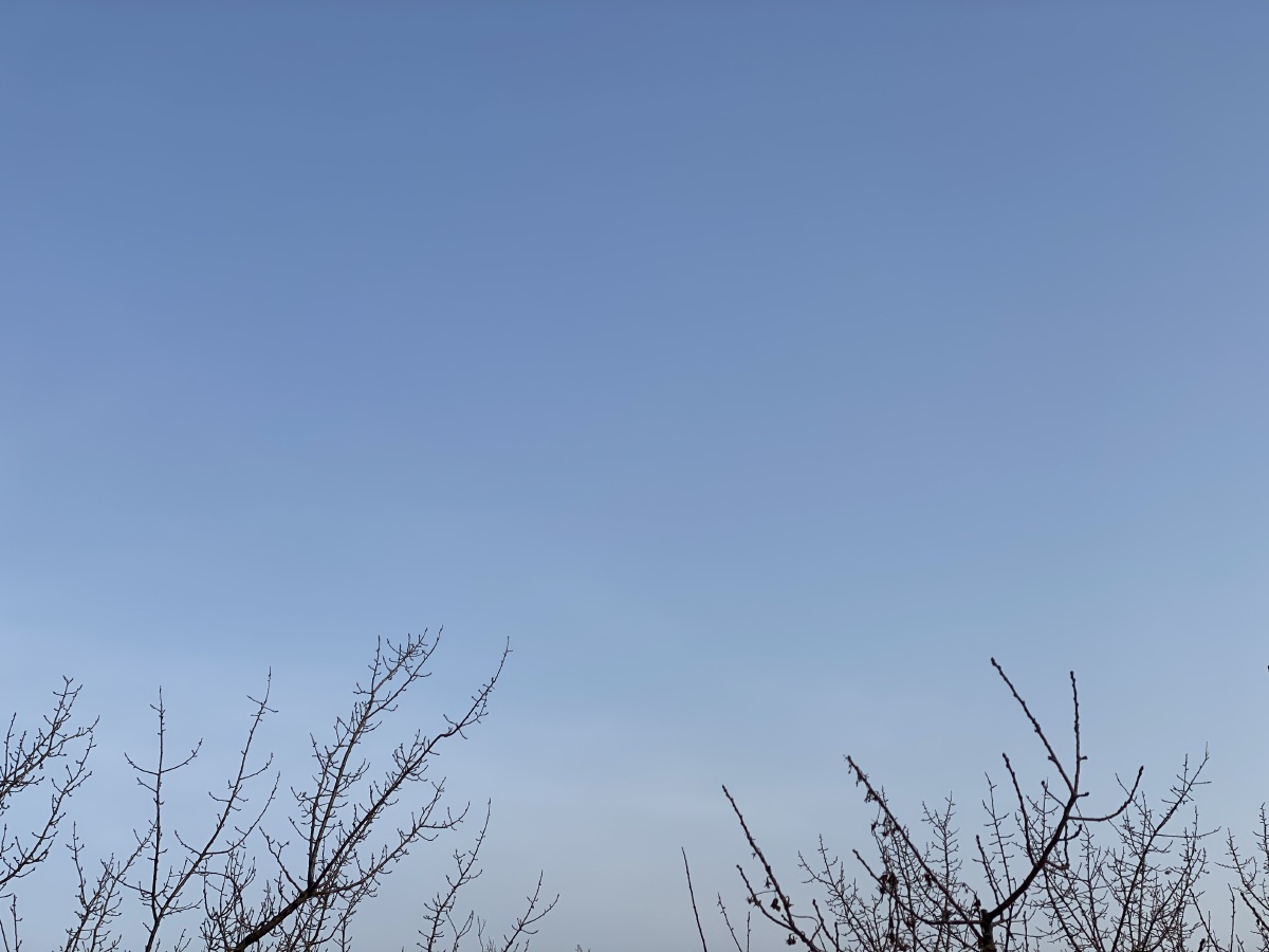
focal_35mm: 52
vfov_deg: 28.0
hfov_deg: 36.8
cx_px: 634
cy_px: 476
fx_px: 1906
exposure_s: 1/1410
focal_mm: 6
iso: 20
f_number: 2
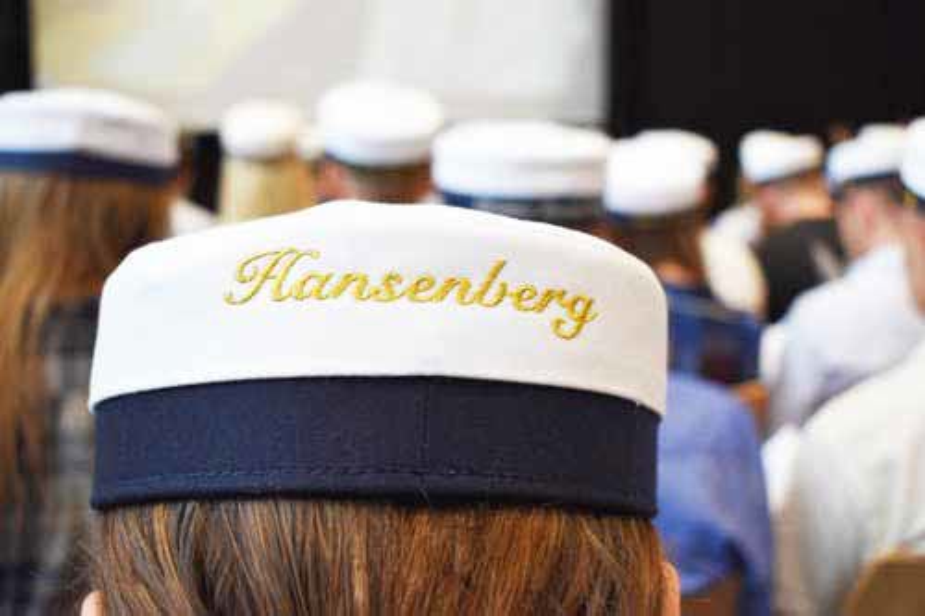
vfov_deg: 28.1
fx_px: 1233
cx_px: 462
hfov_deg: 41.1
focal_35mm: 48
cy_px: 308
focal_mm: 32
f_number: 5
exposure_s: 1/100
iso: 400
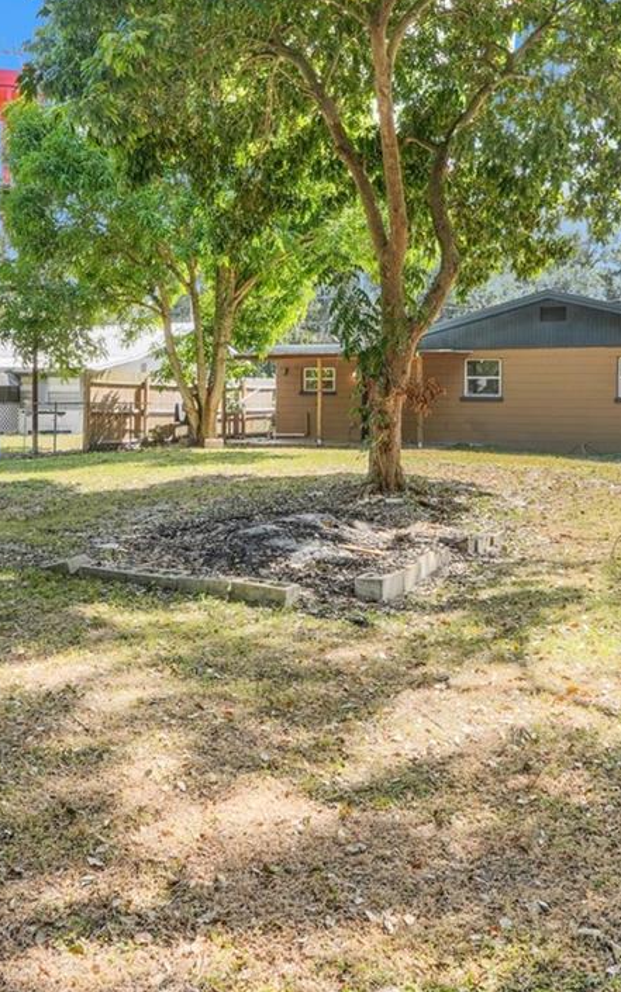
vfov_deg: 52.3
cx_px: 293
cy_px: 393
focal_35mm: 37
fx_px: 1001
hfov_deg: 34.4
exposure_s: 1/20
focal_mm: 16
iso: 250
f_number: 9
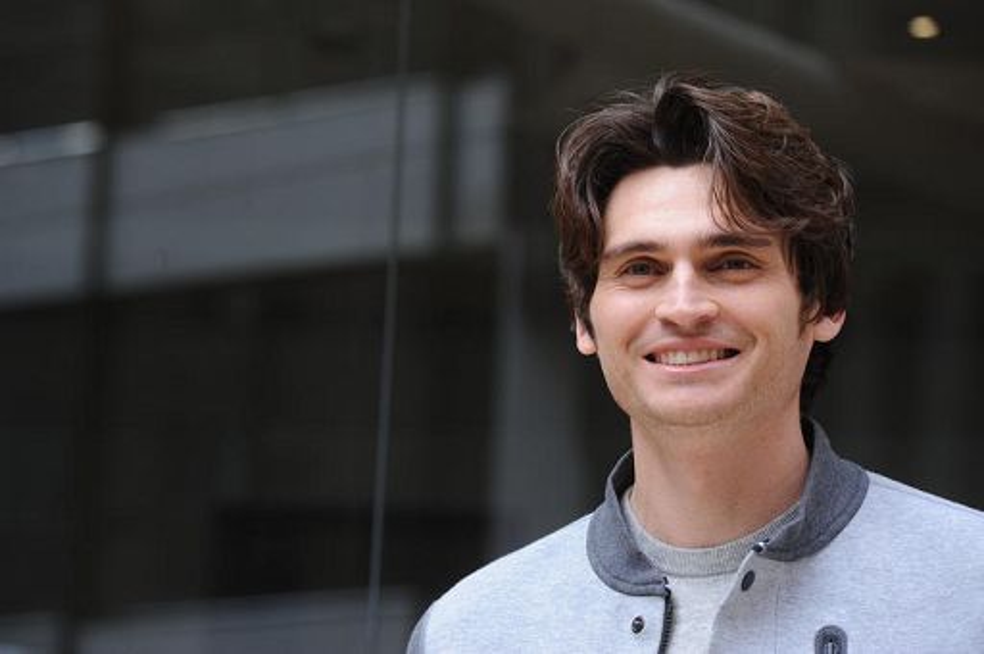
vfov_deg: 7.4
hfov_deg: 11.1
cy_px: 327
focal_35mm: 185
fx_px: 5050
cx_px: 492
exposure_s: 1/320
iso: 800
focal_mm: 185
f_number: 9
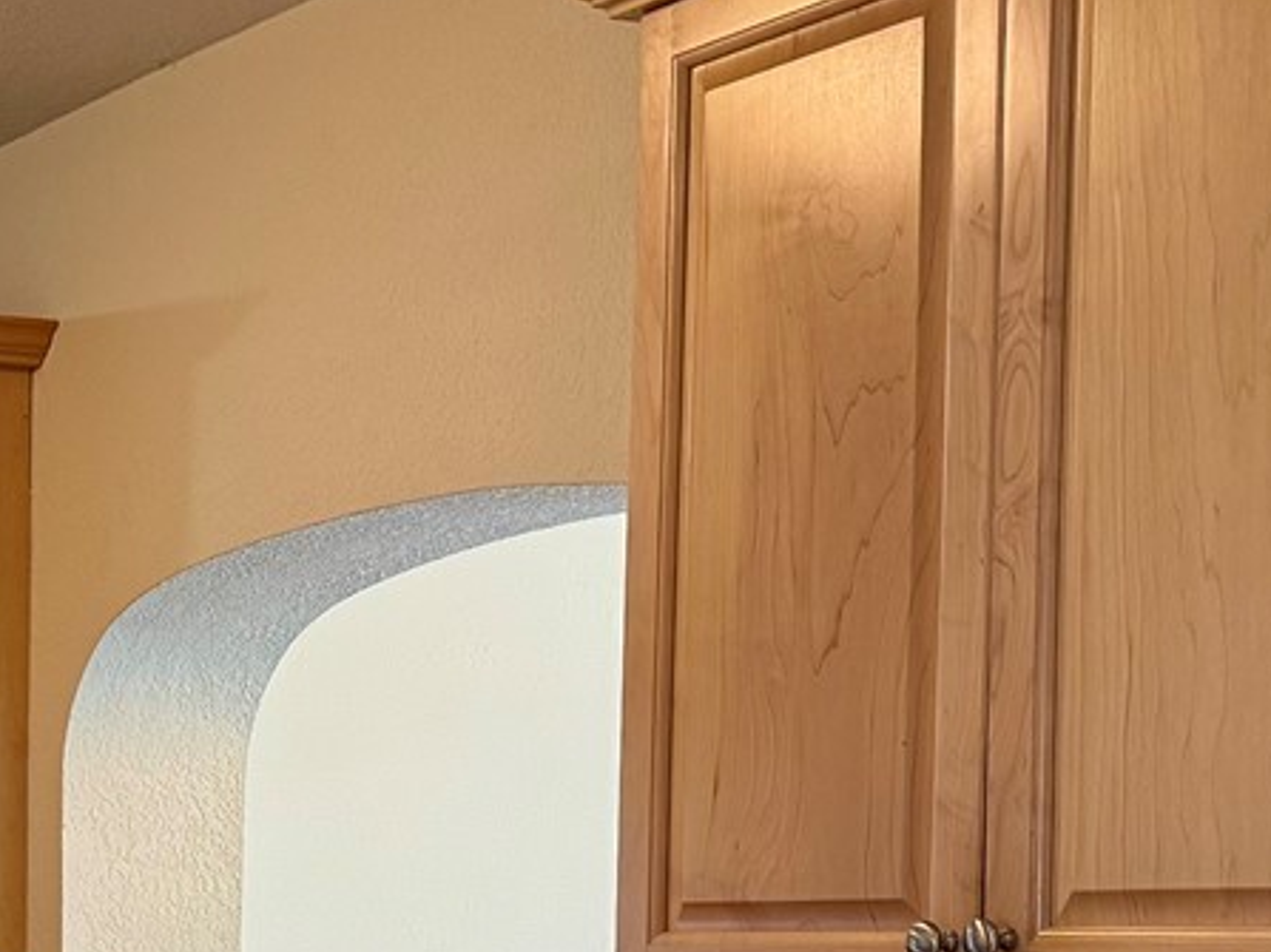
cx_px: -191
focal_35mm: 86
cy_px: 1100
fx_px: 3157
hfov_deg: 21.4
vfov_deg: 16.5
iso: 320
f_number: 1.78
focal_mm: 6.76
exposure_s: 1/60
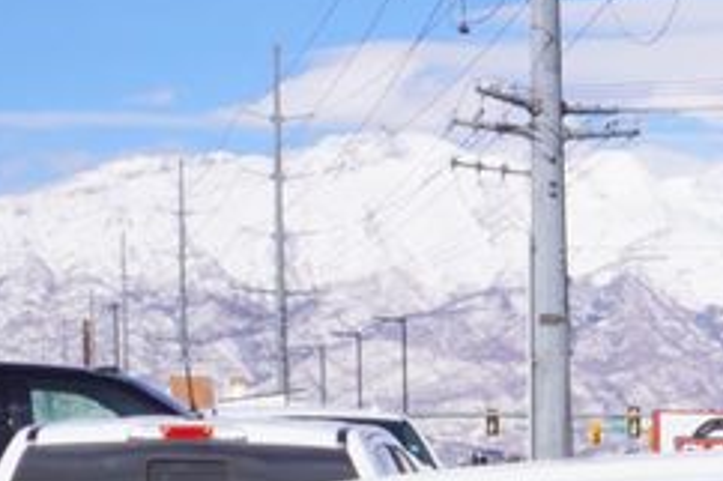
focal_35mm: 178
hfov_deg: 10.6
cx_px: 1413
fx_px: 3572
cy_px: 953
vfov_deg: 7.4
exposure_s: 1/200
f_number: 11
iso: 100
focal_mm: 28
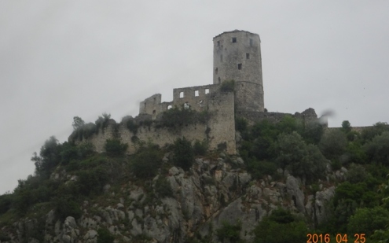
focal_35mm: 91
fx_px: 964
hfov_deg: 22.8
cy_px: 118
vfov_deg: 14.4
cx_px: 195
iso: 160
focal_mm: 14.54
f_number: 5
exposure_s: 1/400
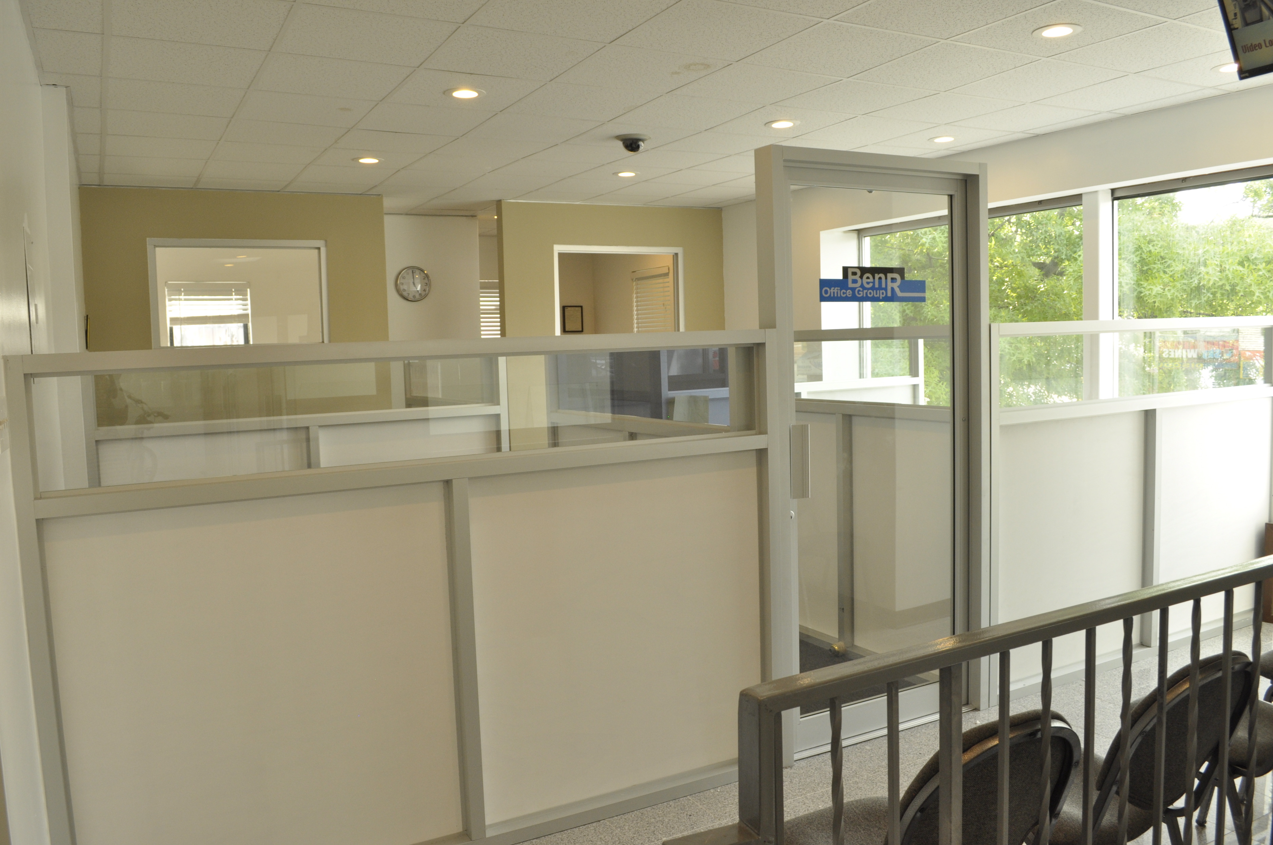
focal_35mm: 27
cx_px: 636
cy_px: 422
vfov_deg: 47.8
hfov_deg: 67.4
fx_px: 954
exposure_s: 1/60
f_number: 7.1
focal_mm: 18
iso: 560
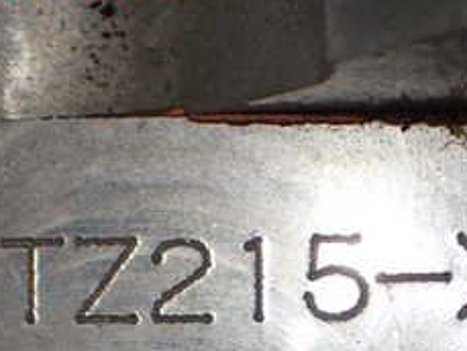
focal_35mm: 131
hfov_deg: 14.9
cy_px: 408
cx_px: 436
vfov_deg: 11.1
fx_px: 1768
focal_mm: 9.01
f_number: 3.2
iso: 160
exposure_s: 1/200
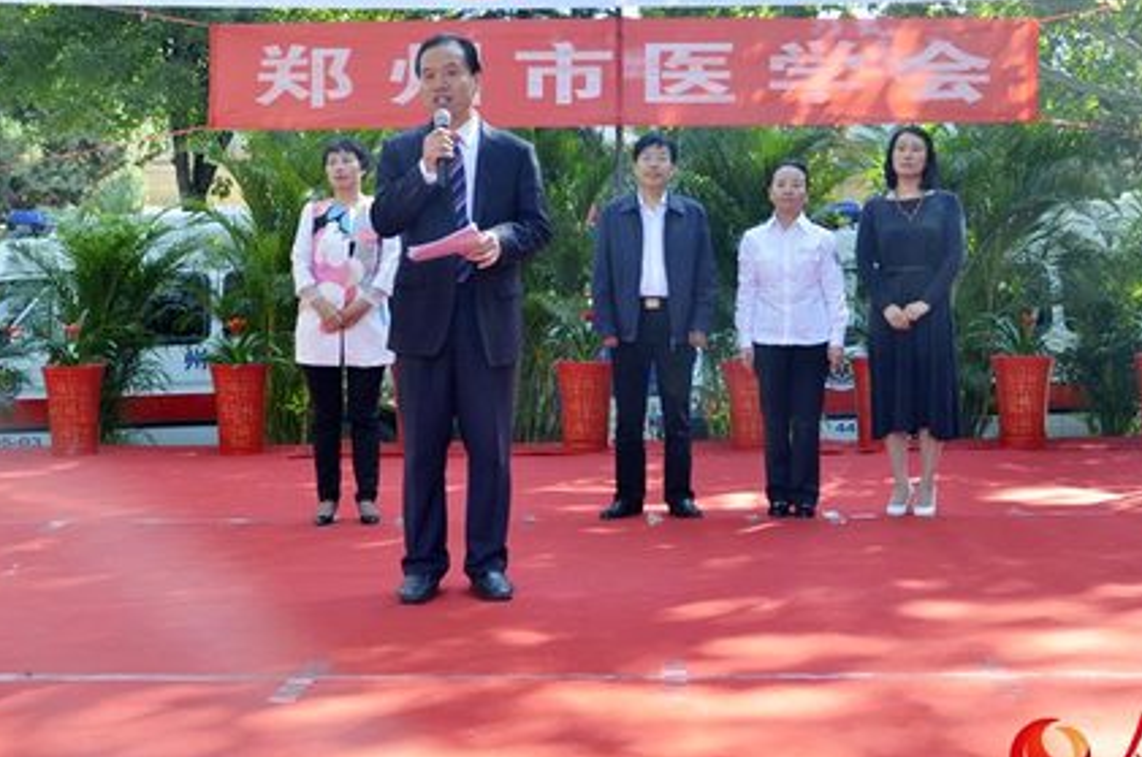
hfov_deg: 42.0
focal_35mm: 47
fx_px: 1488
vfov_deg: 28.5
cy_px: 301
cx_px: 610
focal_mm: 22
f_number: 7.1
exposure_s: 1/200
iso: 640
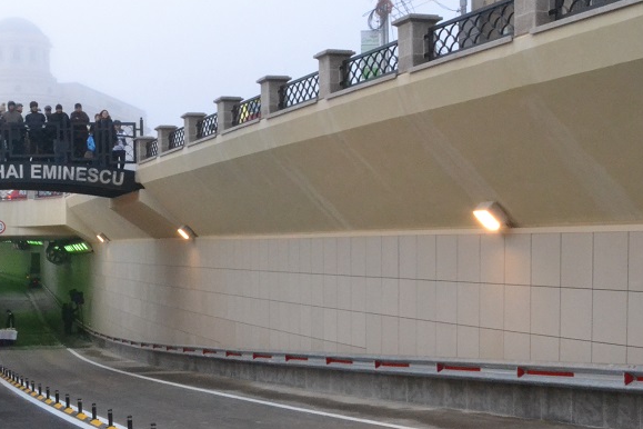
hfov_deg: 35.0
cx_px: 175
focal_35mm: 56
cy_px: 345
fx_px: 1000
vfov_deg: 23.8
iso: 3200
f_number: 22
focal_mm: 18
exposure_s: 1/100
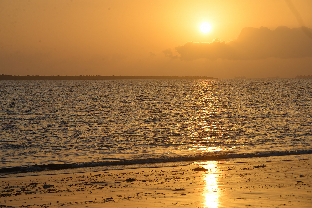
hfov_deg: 17.1
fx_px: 1040
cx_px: 156
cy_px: 104
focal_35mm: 120
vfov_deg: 11.4
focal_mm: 120
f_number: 10
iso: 100
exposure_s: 1/400
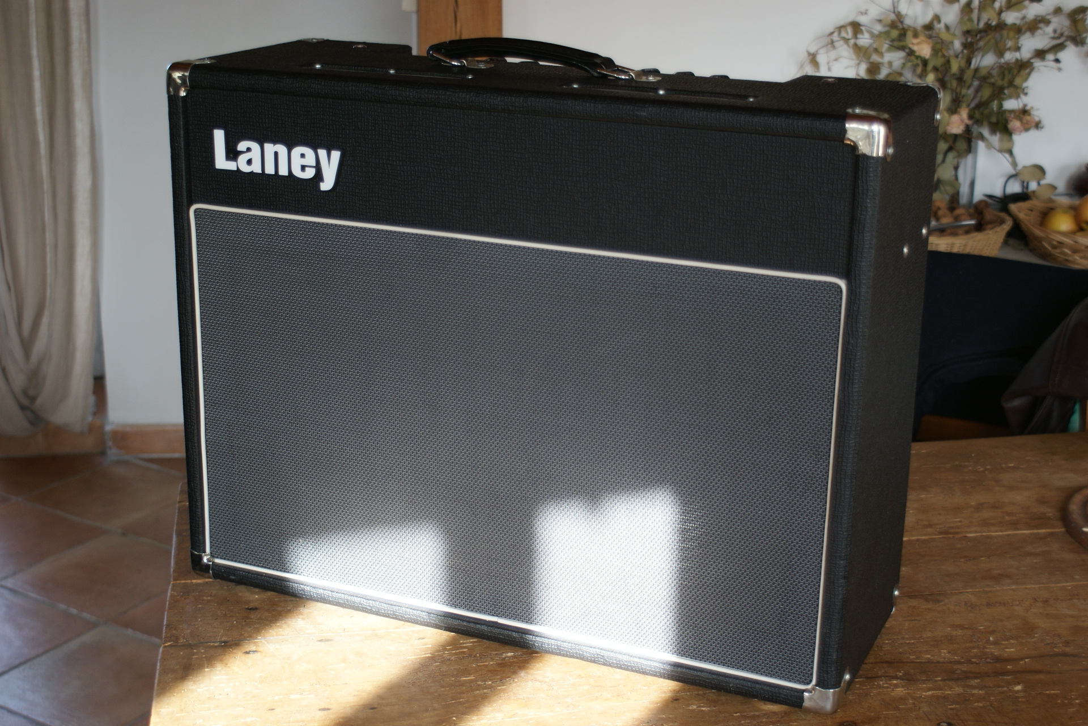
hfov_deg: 37.9
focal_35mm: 52
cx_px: 544
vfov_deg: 25.8
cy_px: 363
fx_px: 1587
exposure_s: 1/60
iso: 100
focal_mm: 35
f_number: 5.6
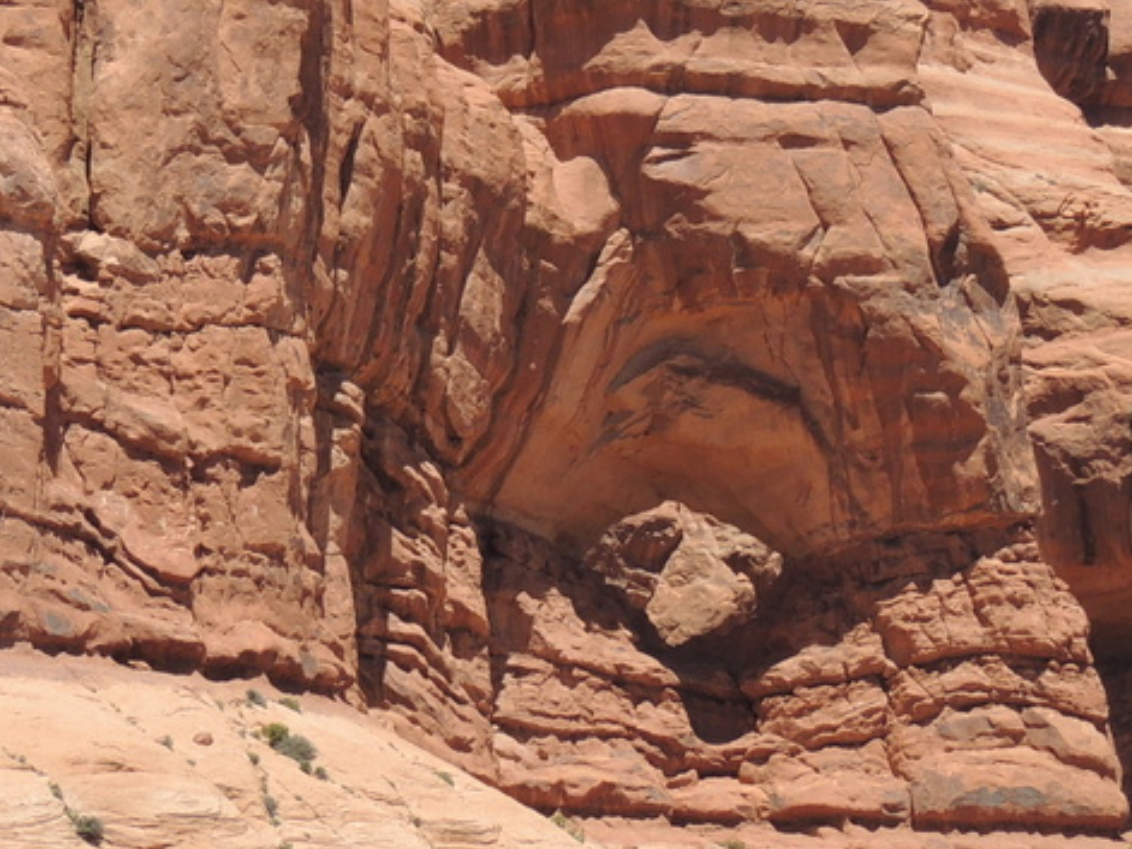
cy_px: 289
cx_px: 526
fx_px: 5329
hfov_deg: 12.1
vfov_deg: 9.1
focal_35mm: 163
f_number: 3.7
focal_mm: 10.7
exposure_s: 1/800
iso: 100
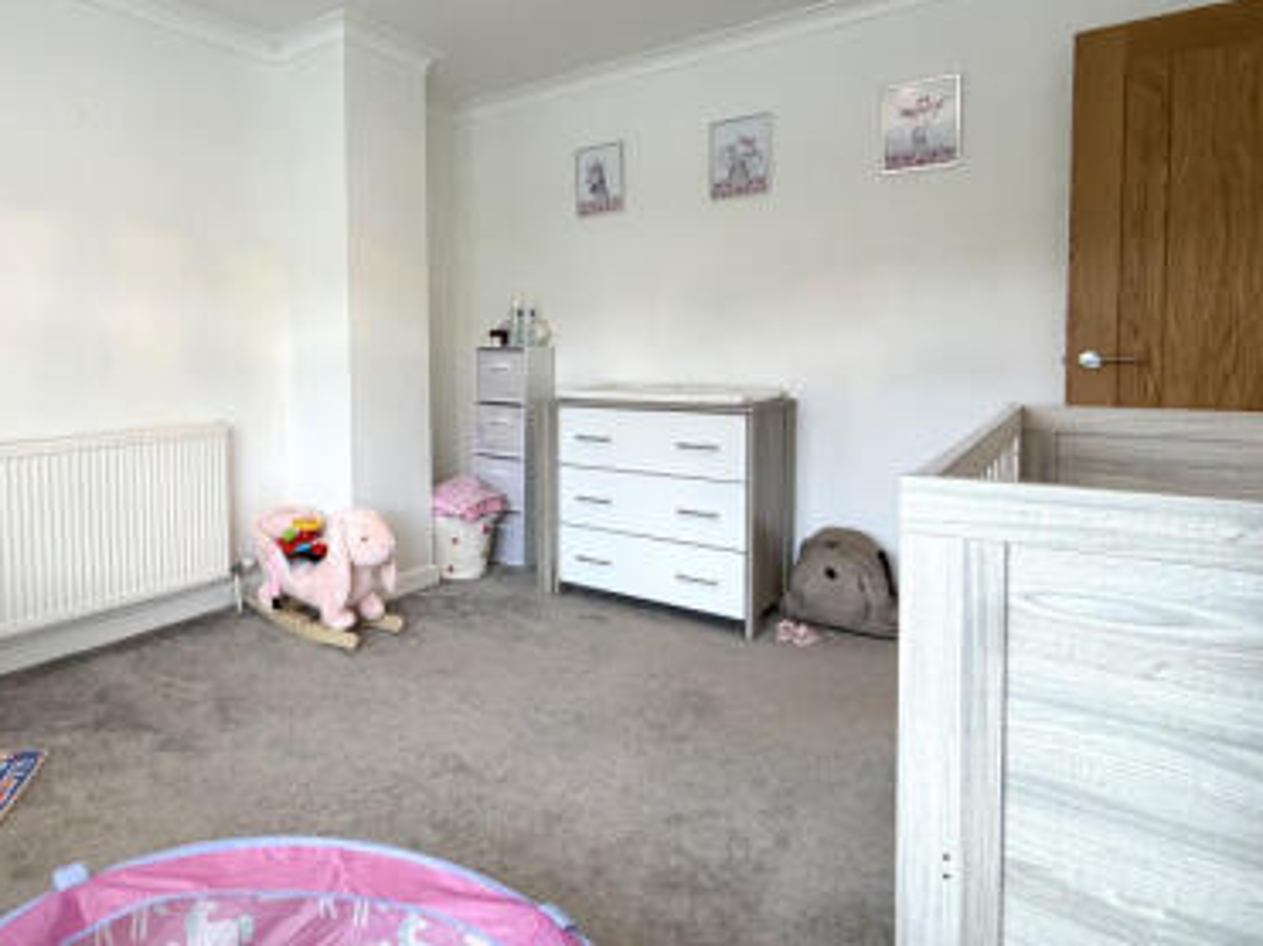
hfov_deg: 72.4
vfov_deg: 60.6
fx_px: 802
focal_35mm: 22
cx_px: 356
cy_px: 383
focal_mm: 2.22
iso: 160
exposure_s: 1/100
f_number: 2.2
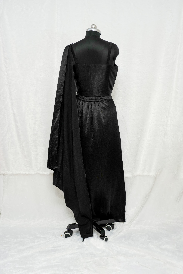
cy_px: 137
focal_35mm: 37
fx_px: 282
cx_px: 92
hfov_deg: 35.9
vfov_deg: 51.9
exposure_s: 1/200
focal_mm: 37
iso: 320
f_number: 4
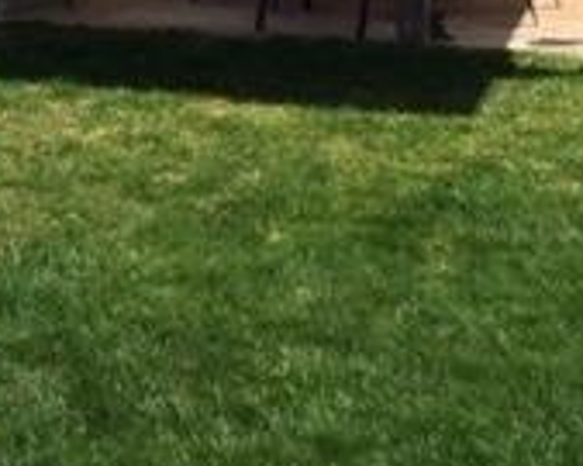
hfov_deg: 17.6
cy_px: -200
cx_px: 7
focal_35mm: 107
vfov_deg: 13.7
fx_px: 1845
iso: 32
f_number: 2.2
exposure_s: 1/1522
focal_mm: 4.15
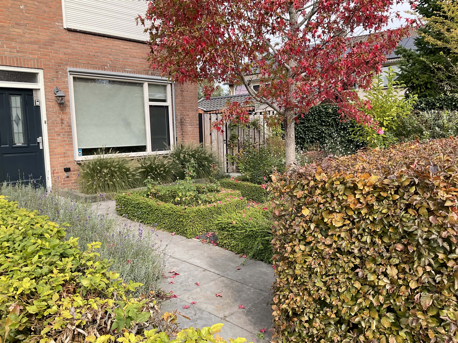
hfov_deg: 61.7
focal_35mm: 29
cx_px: 229
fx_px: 384
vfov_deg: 48.2
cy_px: 172
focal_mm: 3
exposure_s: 1/534
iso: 16
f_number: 1.8
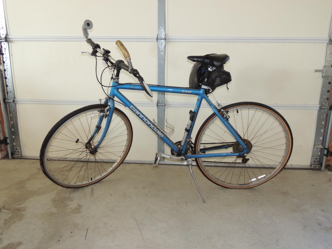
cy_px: 124
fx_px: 288
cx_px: 166
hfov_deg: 60.0
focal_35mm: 30
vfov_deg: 46.8
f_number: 3.1
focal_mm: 5.3
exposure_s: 1/40
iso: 360
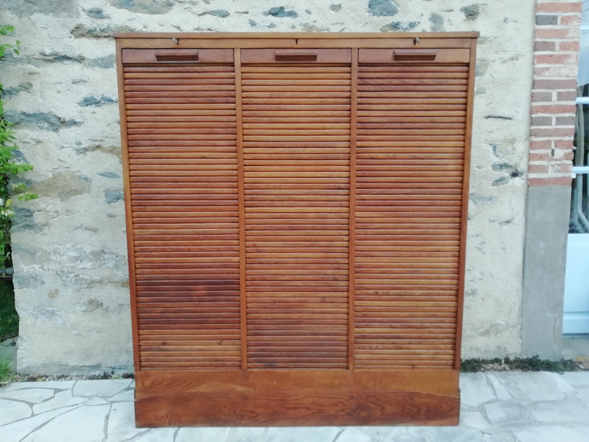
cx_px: 294
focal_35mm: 26
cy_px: 221
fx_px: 442
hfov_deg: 67.3
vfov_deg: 53.1
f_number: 2.2
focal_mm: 3.46
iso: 80
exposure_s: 1/60
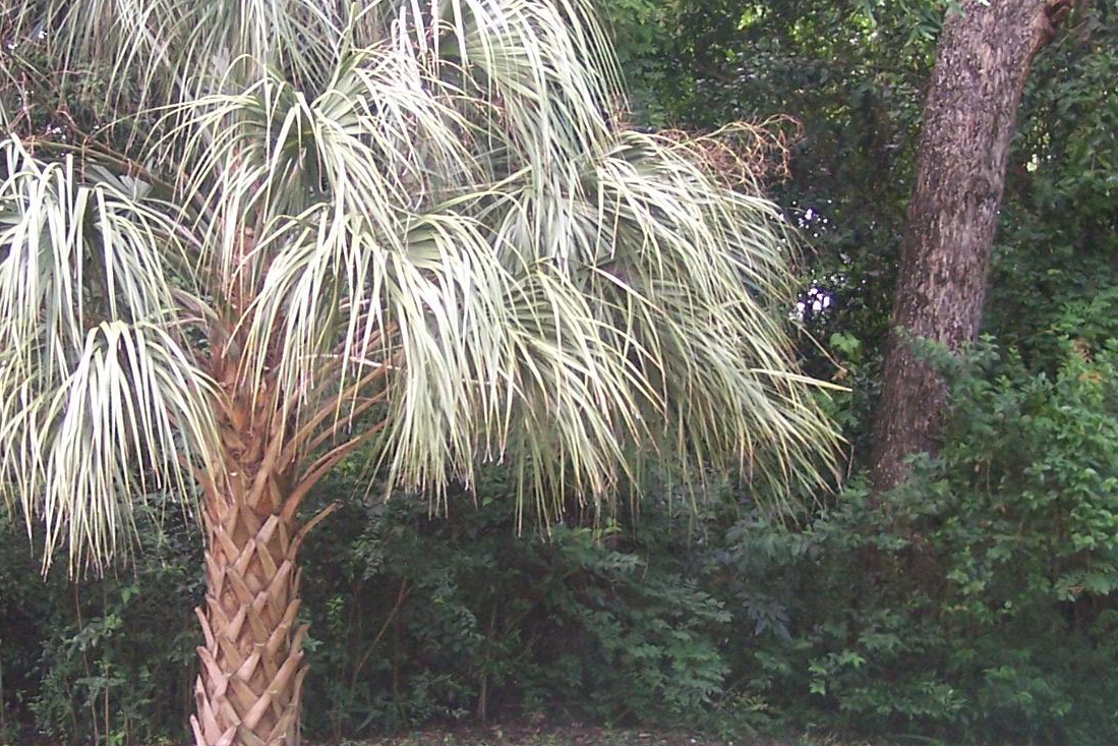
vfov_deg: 16.1
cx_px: 352
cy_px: 353
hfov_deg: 23.8
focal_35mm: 85
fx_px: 2640
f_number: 2.8
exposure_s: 1/90
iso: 140
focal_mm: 8
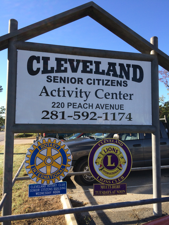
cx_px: 84
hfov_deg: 46.8
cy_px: 112
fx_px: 195
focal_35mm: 30
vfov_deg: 60.0
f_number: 2.2
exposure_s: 1/820
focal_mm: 4.12
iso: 32
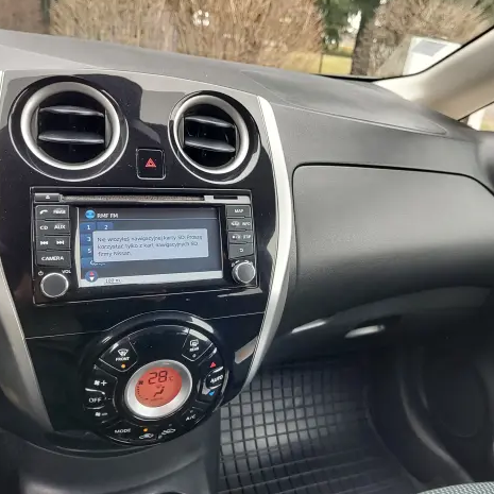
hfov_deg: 57.1
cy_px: 242
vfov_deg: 57.3
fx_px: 452
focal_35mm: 28
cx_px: 284
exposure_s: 1/100
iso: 133
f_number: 1.8
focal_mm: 5.56
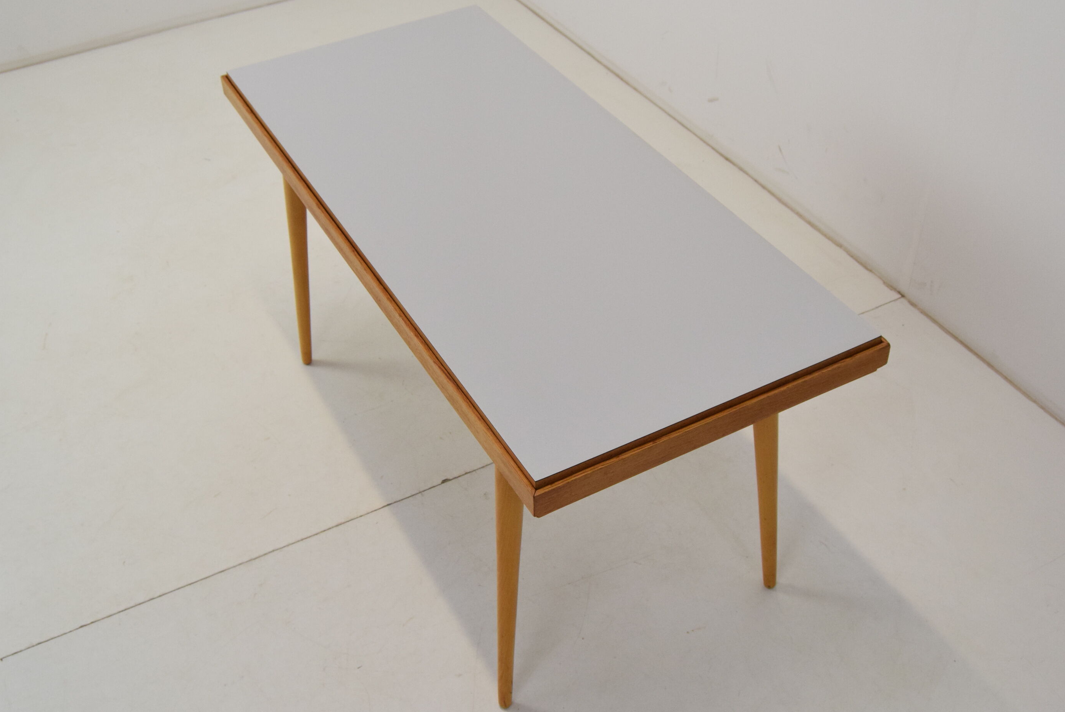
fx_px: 1155
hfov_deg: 49.5
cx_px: 514
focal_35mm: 39
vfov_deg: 34.3
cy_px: 364
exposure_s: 1/250
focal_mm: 24
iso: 1600
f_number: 8
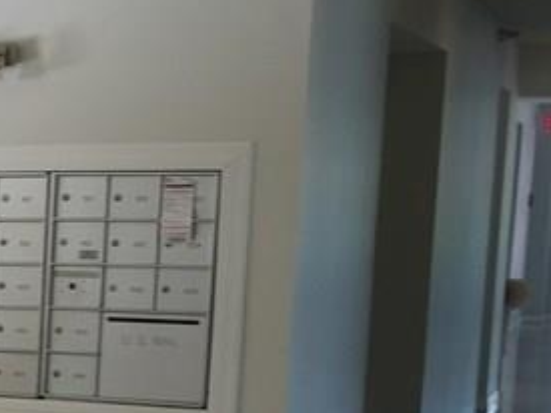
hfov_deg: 16.3
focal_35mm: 108
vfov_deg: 13.4
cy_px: 471
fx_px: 1718
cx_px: -331
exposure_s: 1/60
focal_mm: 4.15
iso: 32
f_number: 2.2
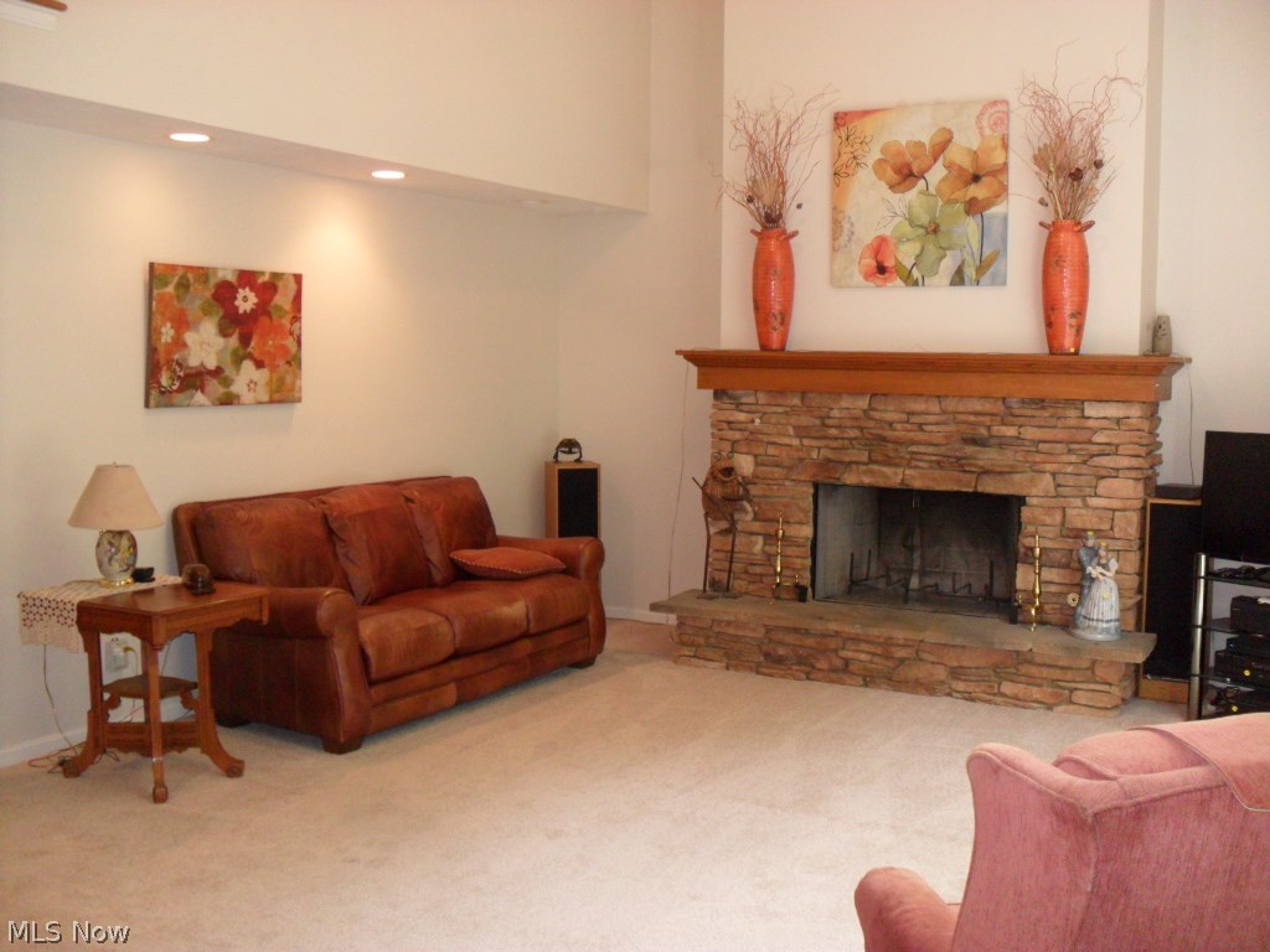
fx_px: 1284
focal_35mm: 35
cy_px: 476
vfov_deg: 40.7
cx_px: 635
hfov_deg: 52.6
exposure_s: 1/45
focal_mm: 6.3
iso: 240
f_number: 3
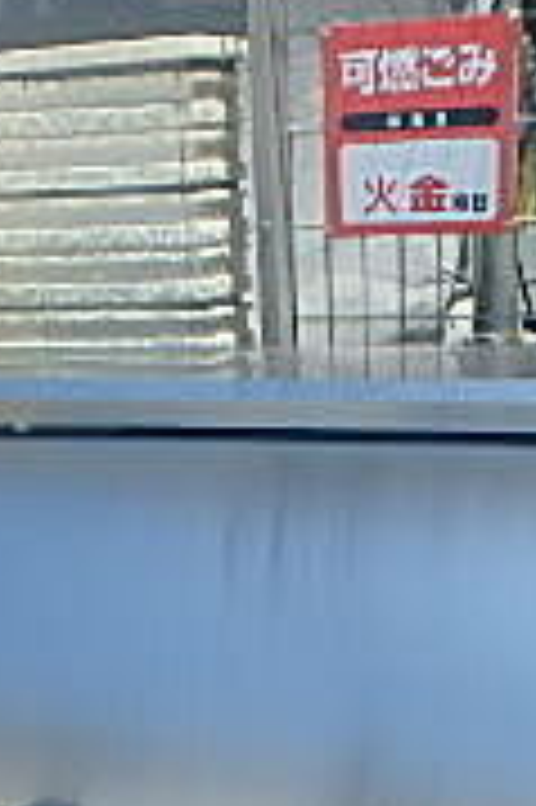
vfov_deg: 24.2
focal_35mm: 78
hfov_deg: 17.4
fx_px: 1745
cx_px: 216
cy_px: 905
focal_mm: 3.7
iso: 125
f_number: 6
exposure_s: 1/500
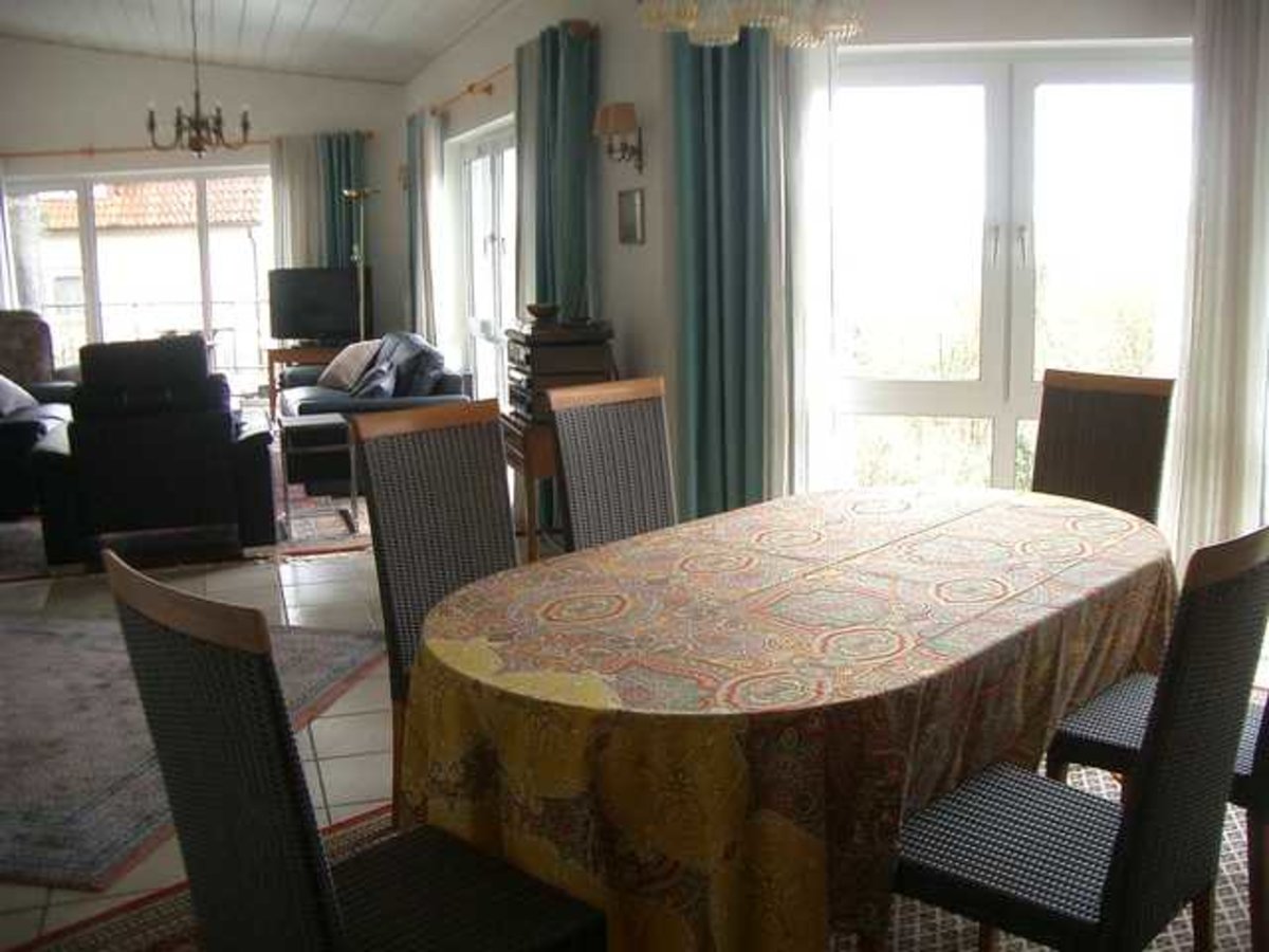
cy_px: 476
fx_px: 1283
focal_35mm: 35
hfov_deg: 52.6
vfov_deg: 40.7
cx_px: 634
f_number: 2.6
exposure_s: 1/60
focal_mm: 5.8
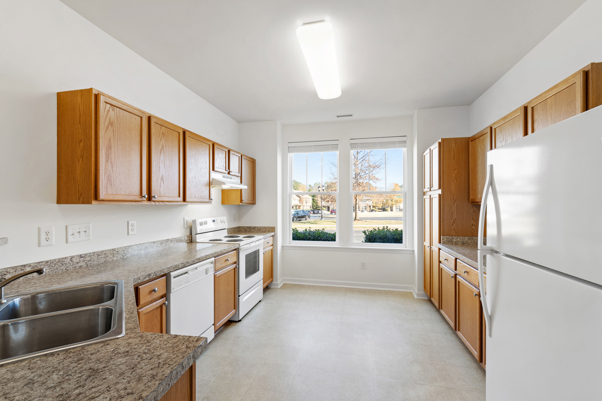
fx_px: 251
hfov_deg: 100.4
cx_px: 301
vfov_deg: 77.3
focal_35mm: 15
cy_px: 200
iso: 100
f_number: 8
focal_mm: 10
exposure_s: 1/5
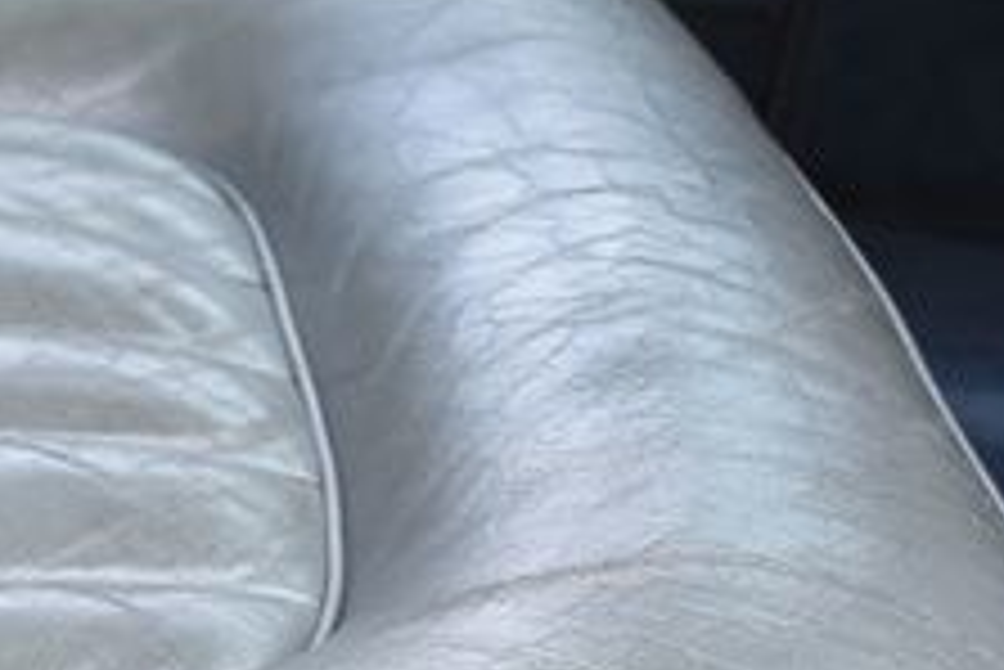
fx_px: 3851
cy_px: 427
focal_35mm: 138
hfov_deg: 14.5
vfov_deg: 9.9
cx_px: -77
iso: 800
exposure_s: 1/125
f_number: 5.6
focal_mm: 32
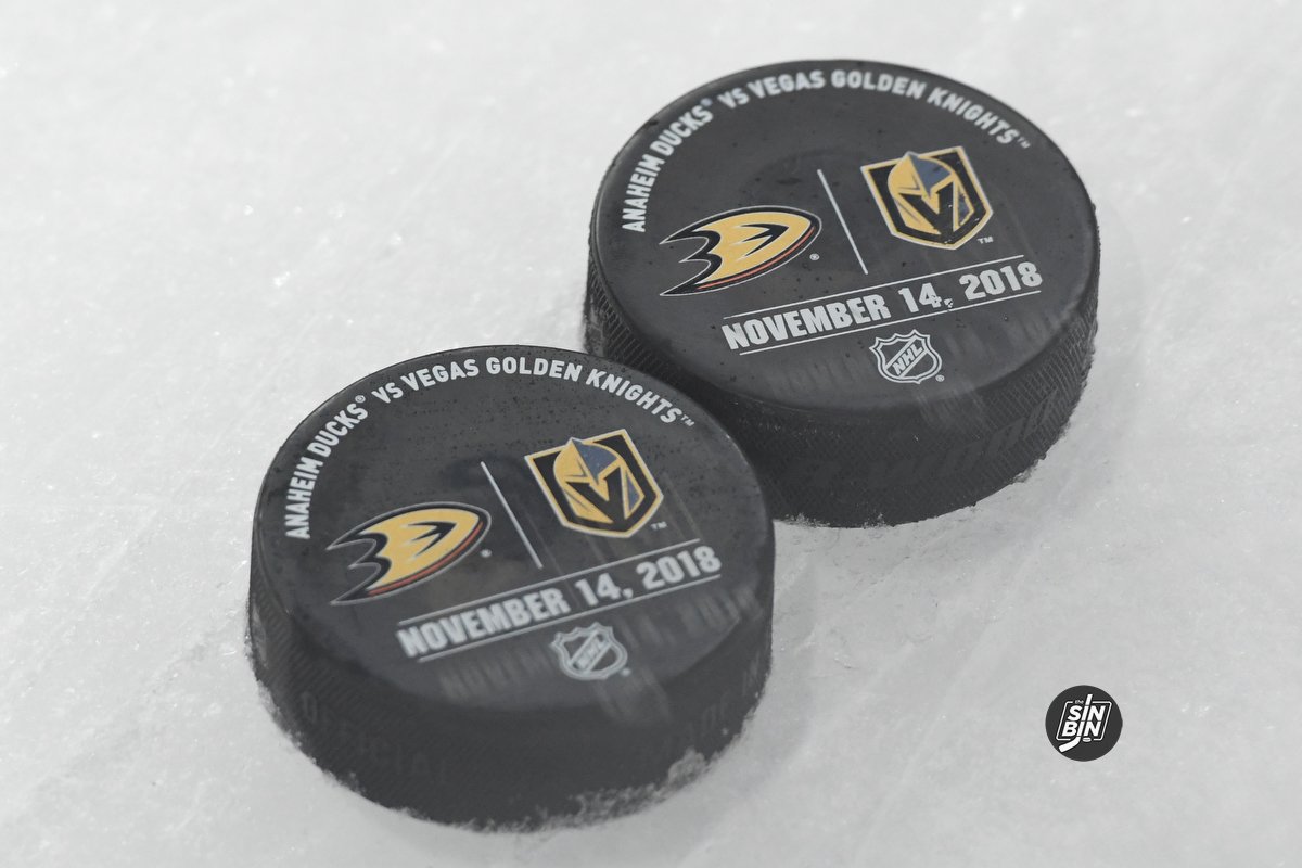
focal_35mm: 300
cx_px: 651
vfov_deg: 4.6
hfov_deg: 6.9
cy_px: 434
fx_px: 10849
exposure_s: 1/1600
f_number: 4
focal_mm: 200
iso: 2500
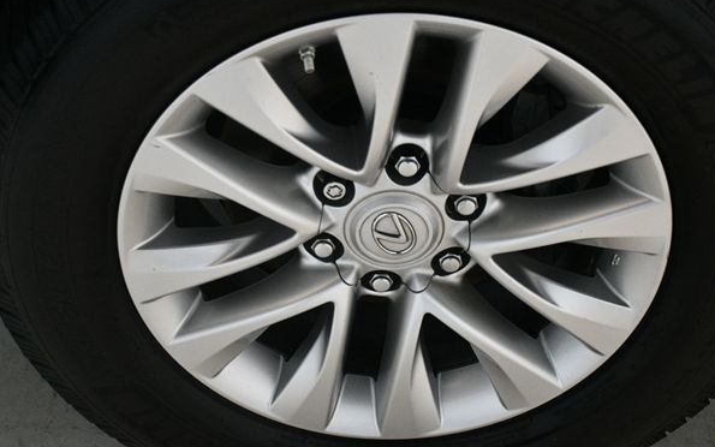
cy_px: 222
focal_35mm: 69
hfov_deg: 29.8
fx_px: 1345
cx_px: 365
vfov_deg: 18.9
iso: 2800
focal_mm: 42
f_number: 4.5
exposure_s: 1/125
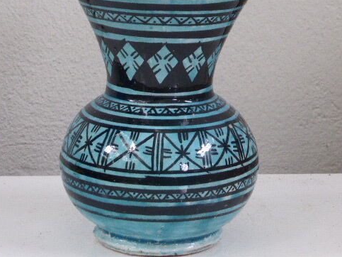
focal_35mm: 147
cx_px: 183
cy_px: 100
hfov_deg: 13.4
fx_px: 1452
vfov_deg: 10.1
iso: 400
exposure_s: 1/13
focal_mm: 18.2
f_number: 5.3
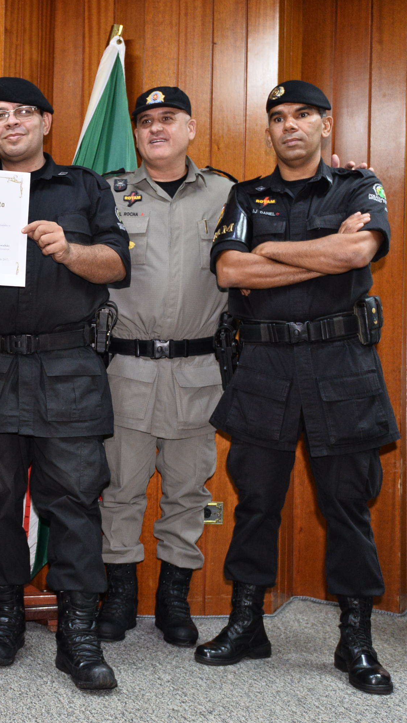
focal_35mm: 46
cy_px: 364
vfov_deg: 44.6
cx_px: -36
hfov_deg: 24.3
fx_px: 882
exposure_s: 1/60
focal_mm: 29
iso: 1250
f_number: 4.5
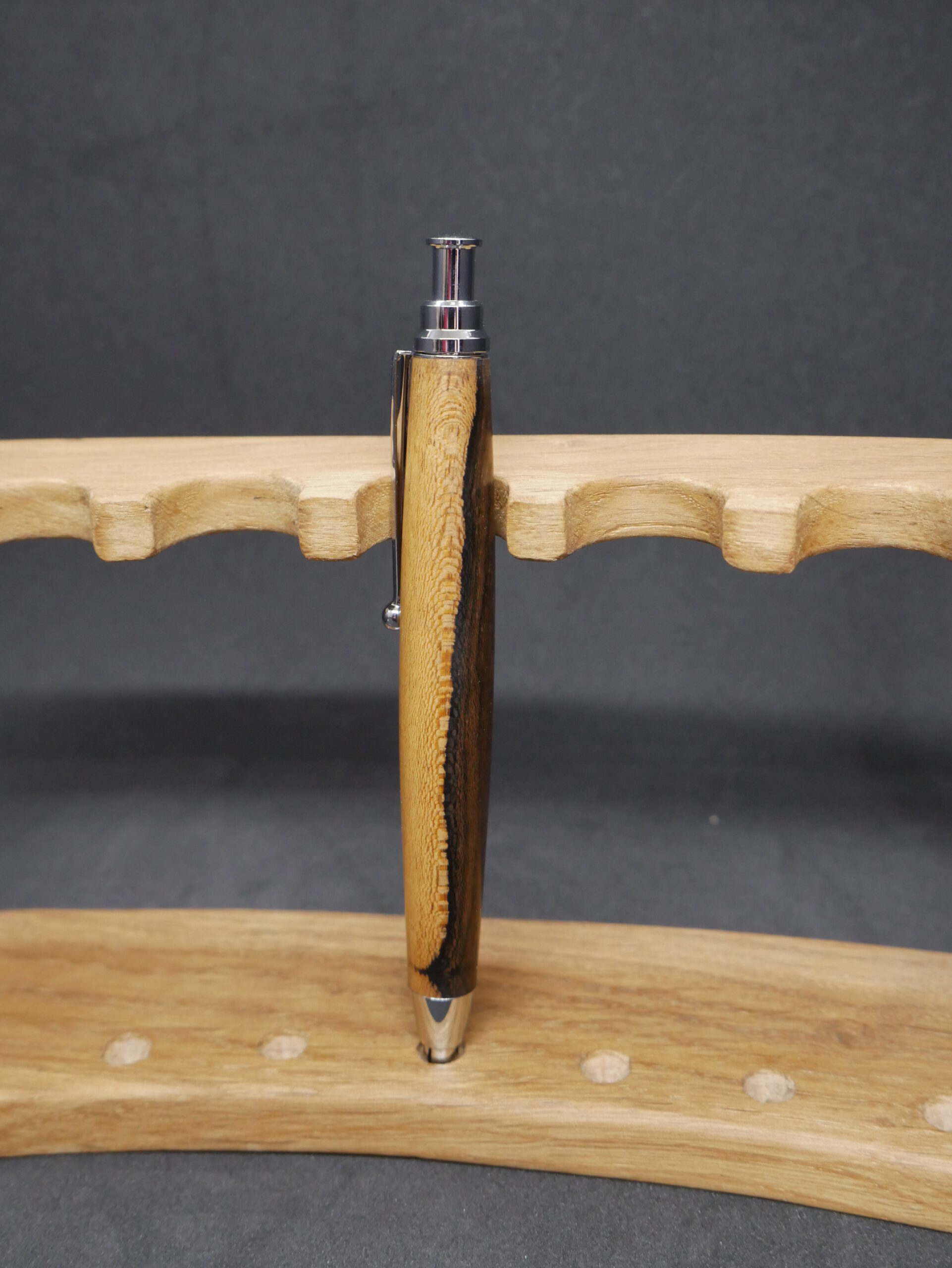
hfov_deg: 36.0
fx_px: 1466
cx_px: 476
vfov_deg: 46.8
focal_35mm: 40
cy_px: 634
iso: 1600
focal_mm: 20
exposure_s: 1/60
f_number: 5
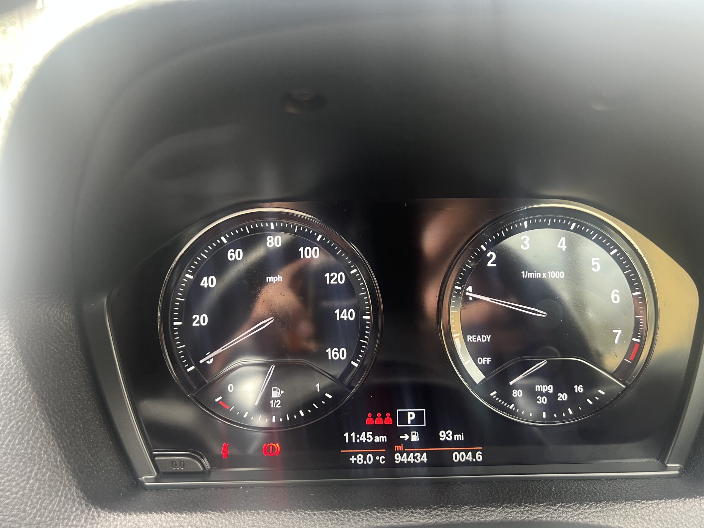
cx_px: 352
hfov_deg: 67.3
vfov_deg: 53.1
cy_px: 264
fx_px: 529
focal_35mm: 26
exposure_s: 1/59
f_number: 1.5
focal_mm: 5.7
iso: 125
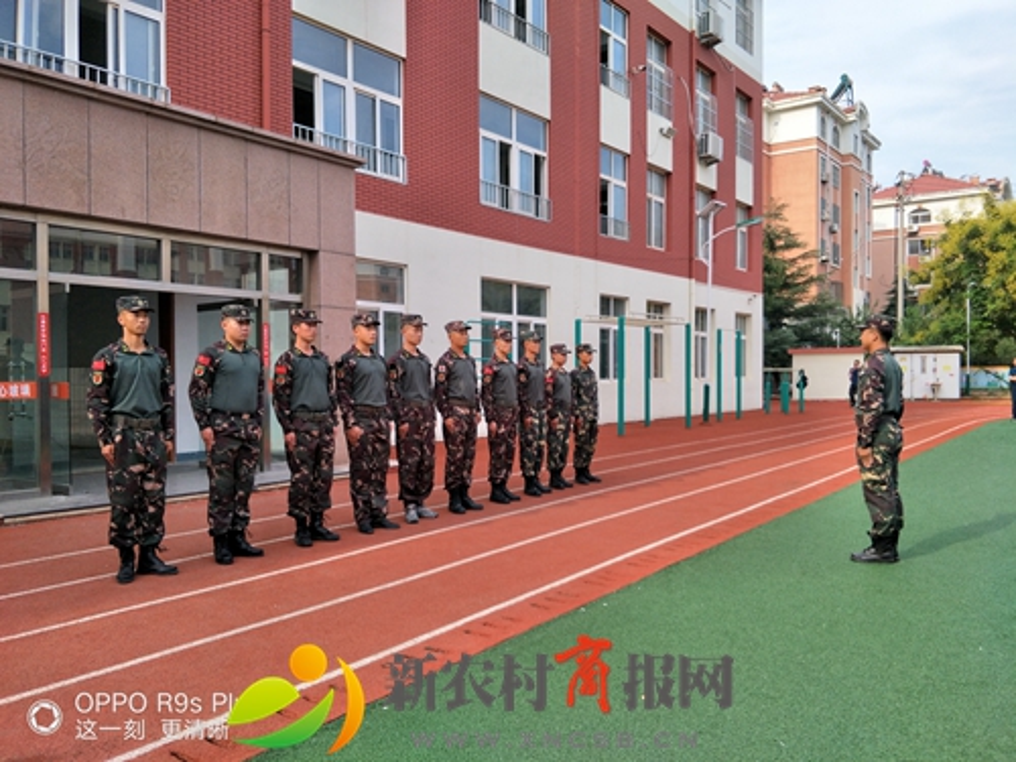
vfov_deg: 61.1
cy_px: 381
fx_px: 646
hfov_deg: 76.4
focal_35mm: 22
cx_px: 508
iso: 81
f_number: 1.7
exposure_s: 1/711
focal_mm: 3.79
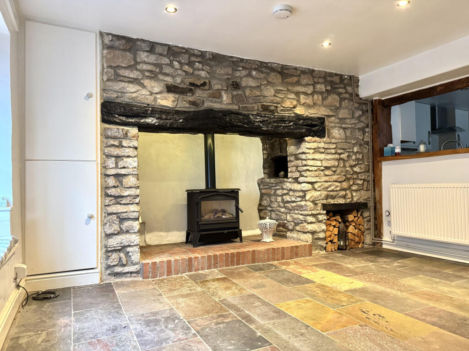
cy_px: 176
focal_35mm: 24
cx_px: 234
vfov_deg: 56.8
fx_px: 325
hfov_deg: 71.6
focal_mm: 6.76
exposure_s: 1/60
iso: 500
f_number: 1.78
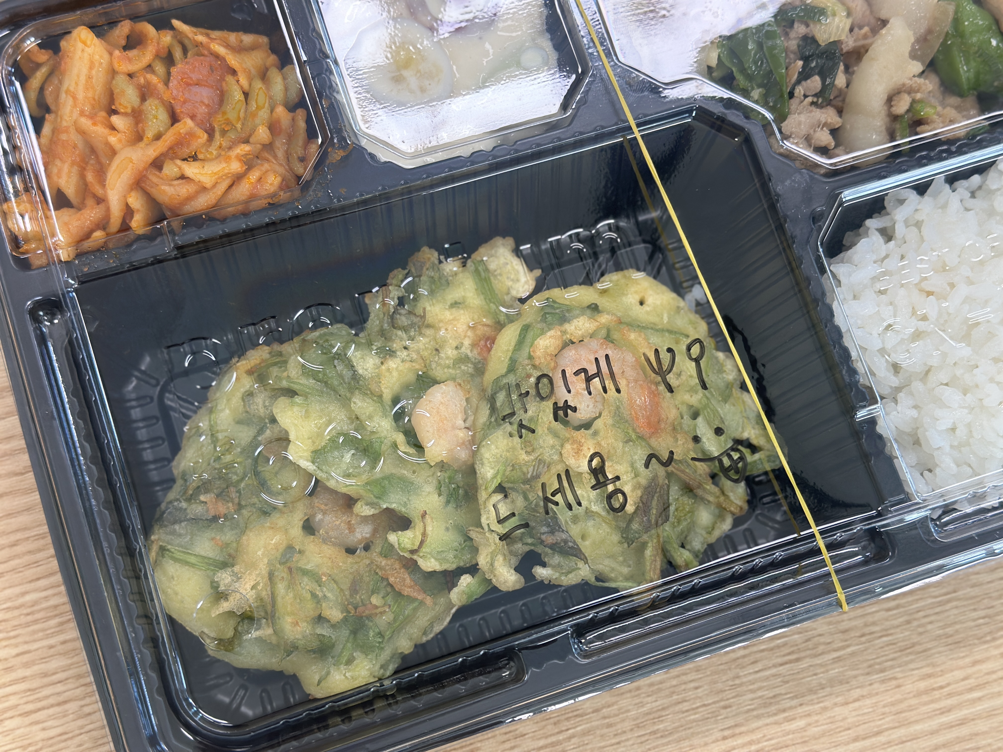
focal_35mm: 48
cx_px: 502
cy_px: 376
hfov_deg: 39.7
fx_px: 1391
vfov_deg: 30.3
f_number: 1.78
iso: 125
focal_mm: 6.86
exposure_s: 1/120
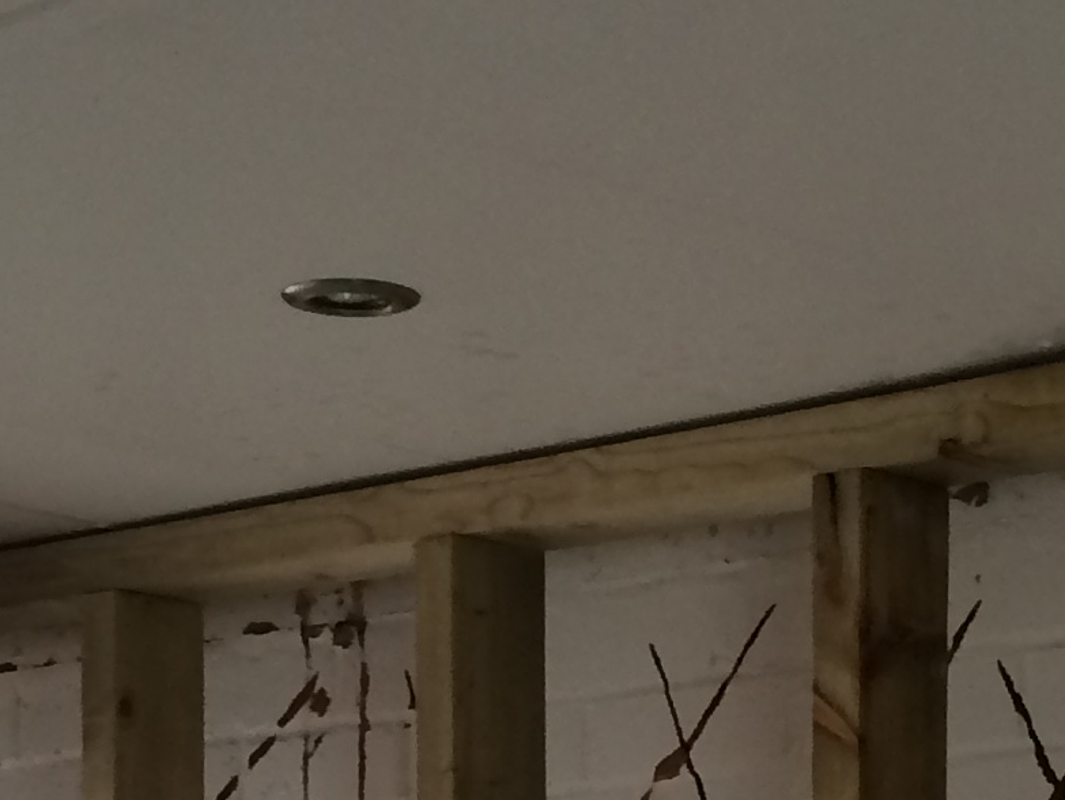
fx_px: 3848
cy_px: 1531
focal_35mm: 125
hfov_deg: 15.8
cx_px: 609
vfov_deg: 10.9
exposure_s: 1/40
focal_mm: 4.12
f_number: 2.2
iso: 40
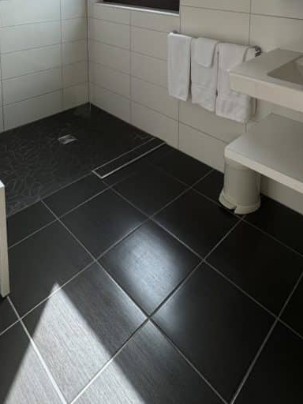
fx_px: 327
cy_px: 6
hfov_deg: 49.7
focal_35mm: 28
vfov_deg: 51.7
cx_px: 154
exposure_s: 1/271
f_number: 2.2
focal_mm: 2.22
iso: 40
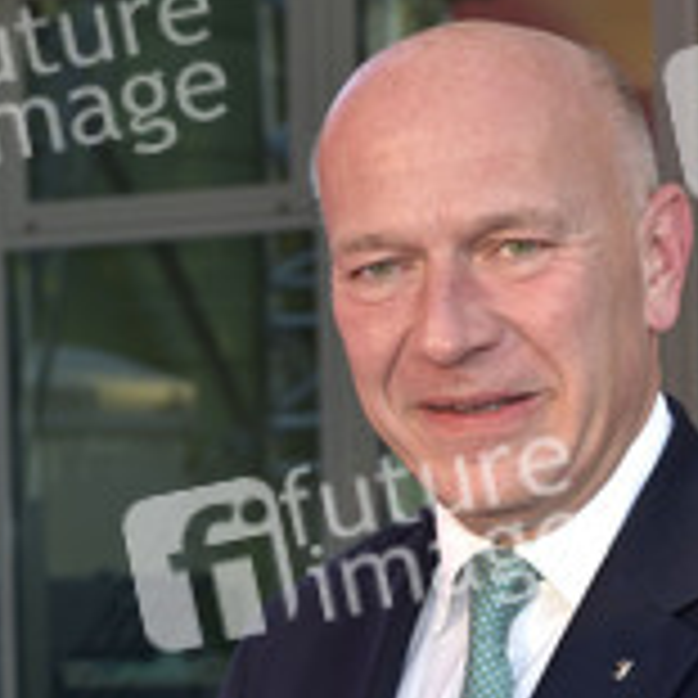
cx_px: 486
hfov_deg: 12.8
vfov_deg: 12.6
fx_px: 3103
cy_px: 770
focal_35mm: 136
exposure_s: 1/200
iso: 640
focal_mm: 62
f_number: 6.3
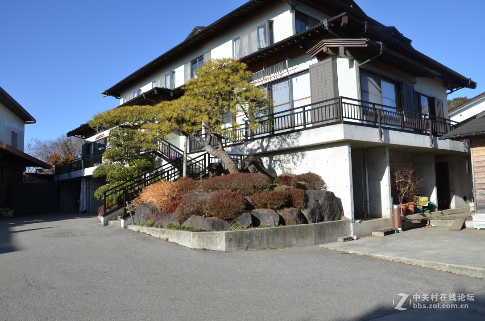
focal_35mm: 27
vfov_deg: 47.7
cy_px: 160
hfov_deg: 67.5
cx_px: 242
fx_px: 363
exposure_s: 1/250
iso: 125
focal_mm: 18
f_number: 8
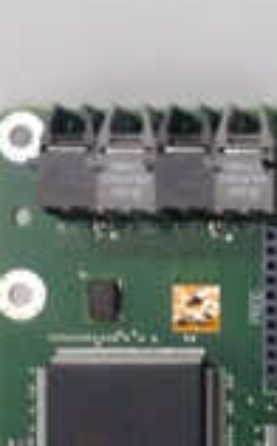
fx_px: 1324
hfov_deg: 10.2
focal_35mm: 109
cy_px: 435
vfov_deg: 18.7
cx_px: 687
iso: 501
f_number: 2
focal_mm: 3.79
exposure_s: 1/33
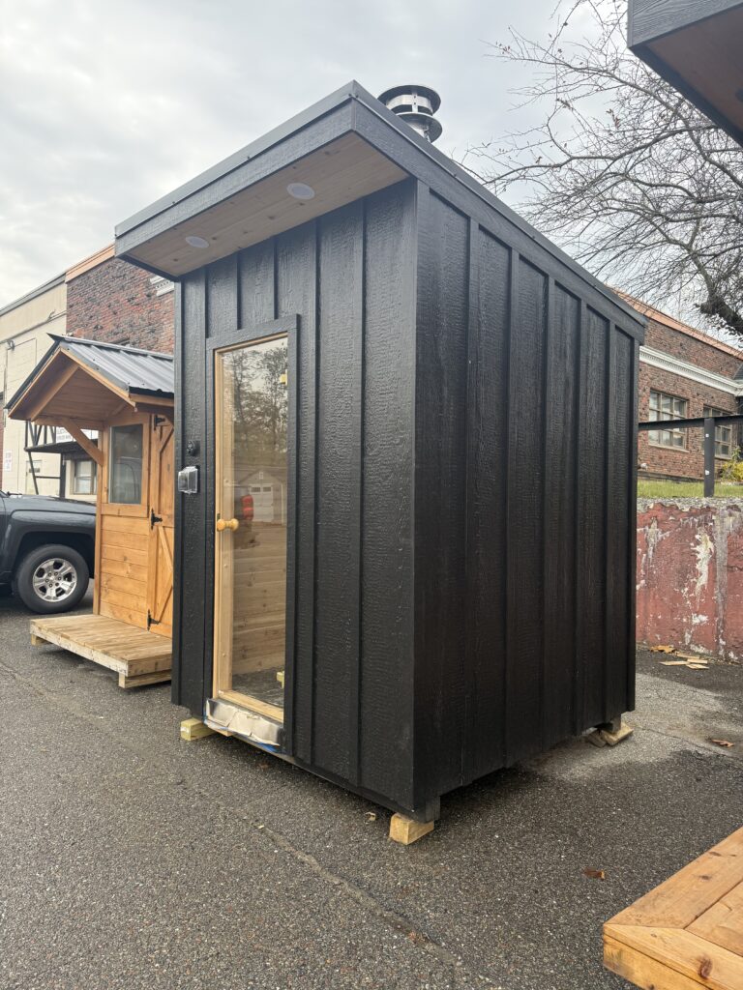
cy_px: 495
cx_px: 372
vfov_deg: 71.6
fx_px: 687
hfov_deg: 56.8
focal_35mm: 24
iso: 100
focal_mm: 6.76
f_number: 1.78
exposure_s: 1/235
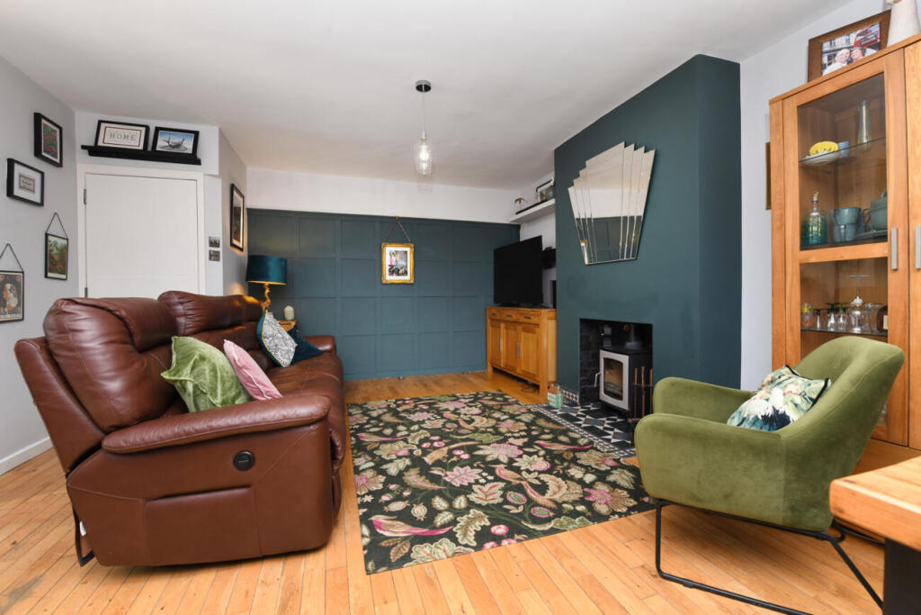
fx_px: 384
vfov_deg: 77.3
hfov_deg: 100.4
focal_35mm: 15
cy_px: 308
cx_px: 460
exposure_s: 1/60
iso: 640
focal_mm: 15
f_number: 10
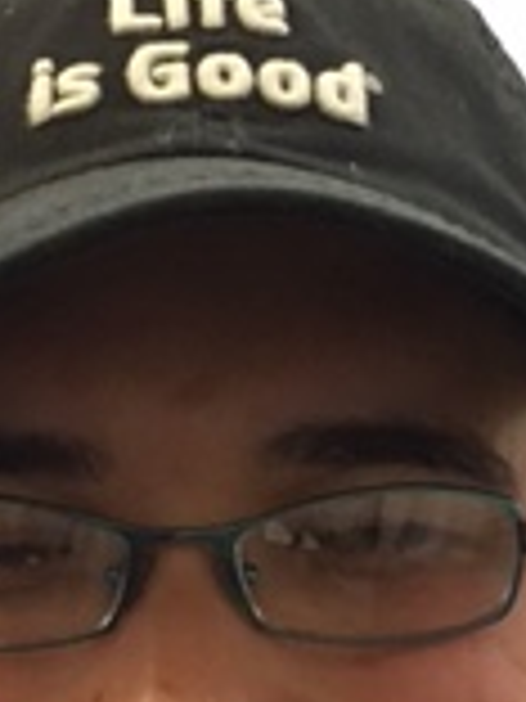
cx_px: 211
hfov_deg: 12.4
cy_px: 626
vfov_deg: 16.3
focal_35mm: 119
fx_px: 2411
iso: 200
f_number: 2.2
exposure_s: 1/15
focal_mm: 4.15
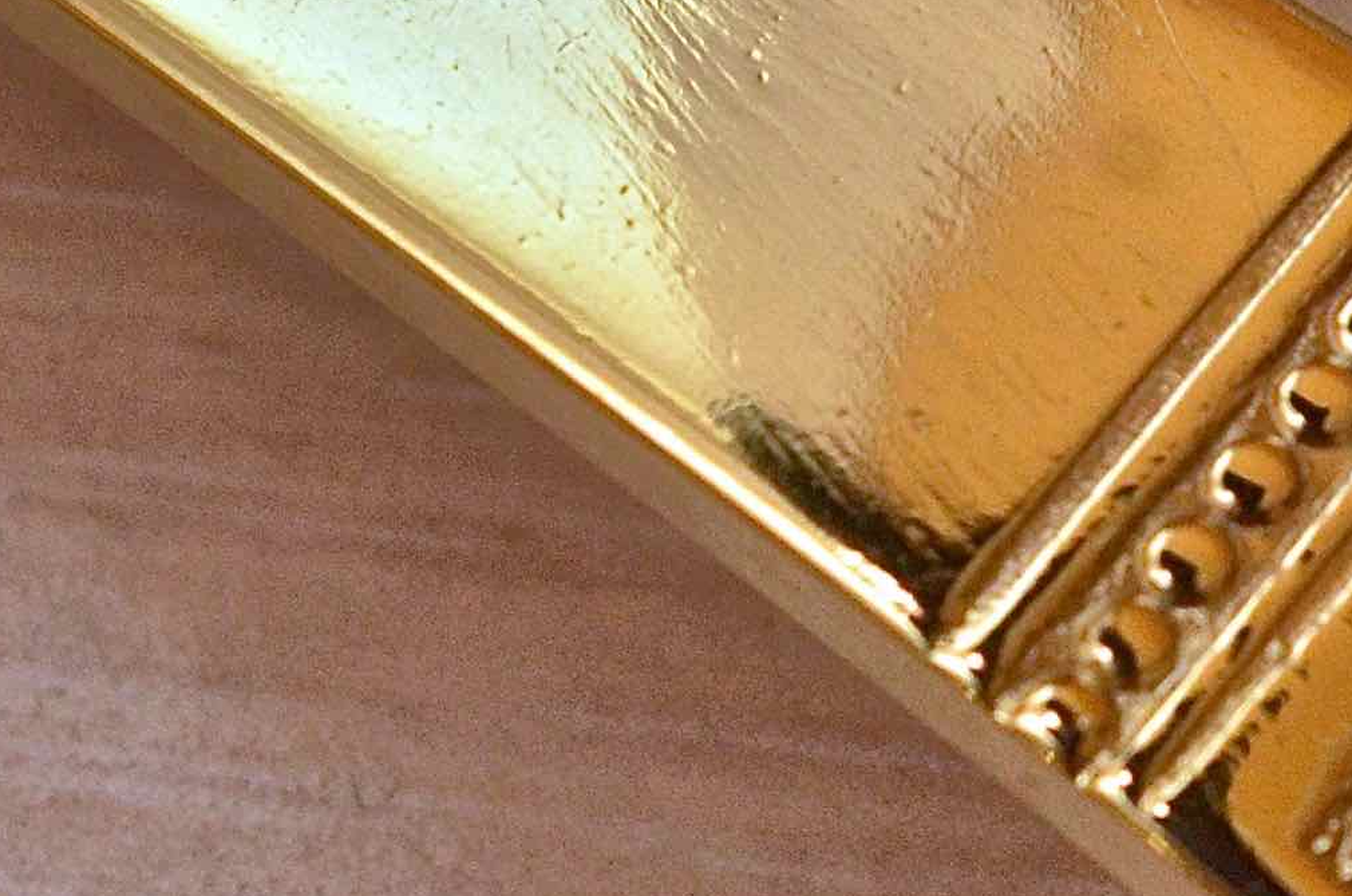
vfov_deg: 6.7
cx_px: 1036
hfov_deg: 10.0
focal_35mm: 205
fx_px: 7683
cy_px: 785
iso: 800
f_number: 11
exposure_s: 1/200
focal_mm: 28
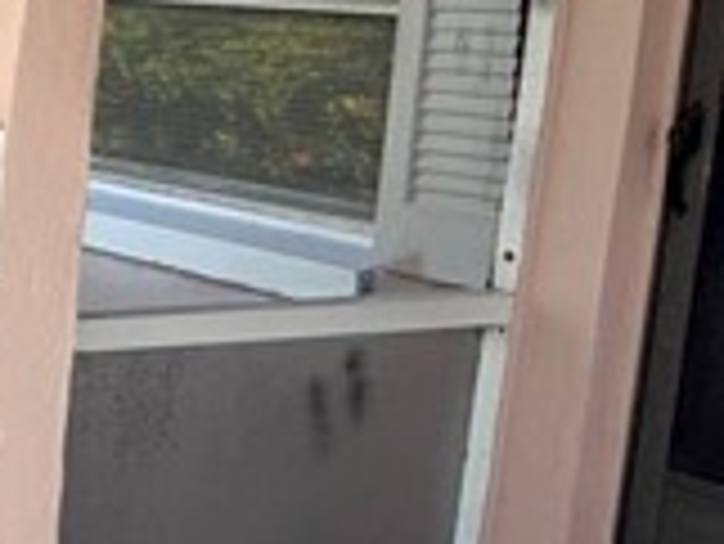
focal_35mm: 89
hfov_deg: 17.8
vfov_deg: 16.6
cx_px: -571
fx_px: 1863
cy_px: 292
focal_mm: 2.22
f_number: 2.2
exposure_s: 1/194
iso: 16
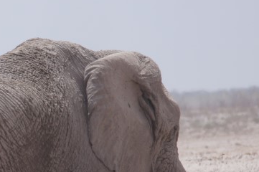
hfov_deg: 2.0
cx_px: -135
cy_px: 176
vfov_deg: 1.4
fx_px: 7252
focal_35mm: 1009
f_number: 5.6
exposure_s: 1/800
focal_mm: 210
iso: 100
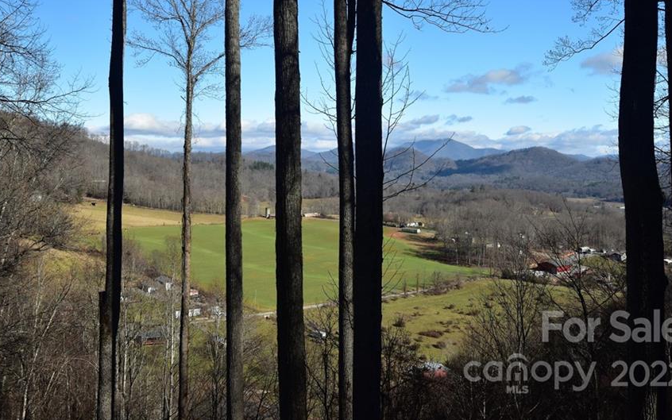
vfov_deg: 34.3
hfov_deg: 52.6
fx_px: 678
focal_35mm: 37
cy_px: 155
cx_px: 295
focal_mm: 20
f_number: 10
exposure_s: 1/320
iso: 400
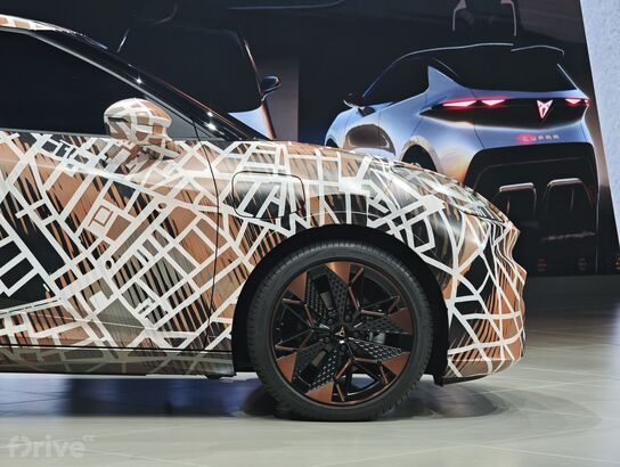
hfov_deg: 19.6
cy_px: 234
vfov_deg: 14.8
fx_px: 1794
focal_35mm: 100
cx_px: 310
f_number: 2.6
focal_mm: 25.1
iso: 640
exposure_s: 1/100
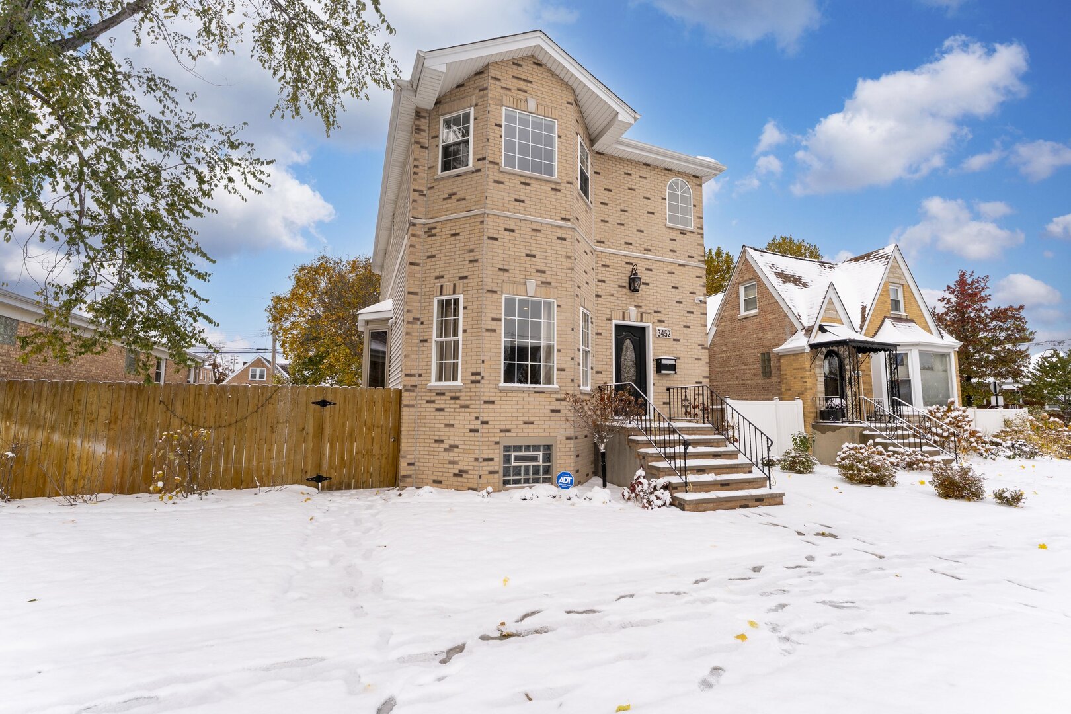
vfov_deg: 75.1
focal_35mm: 16
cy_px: 357
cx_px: 536
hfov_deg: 98.2
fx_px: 464
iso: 200
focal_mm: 15.6
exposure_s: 1/500
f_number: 9
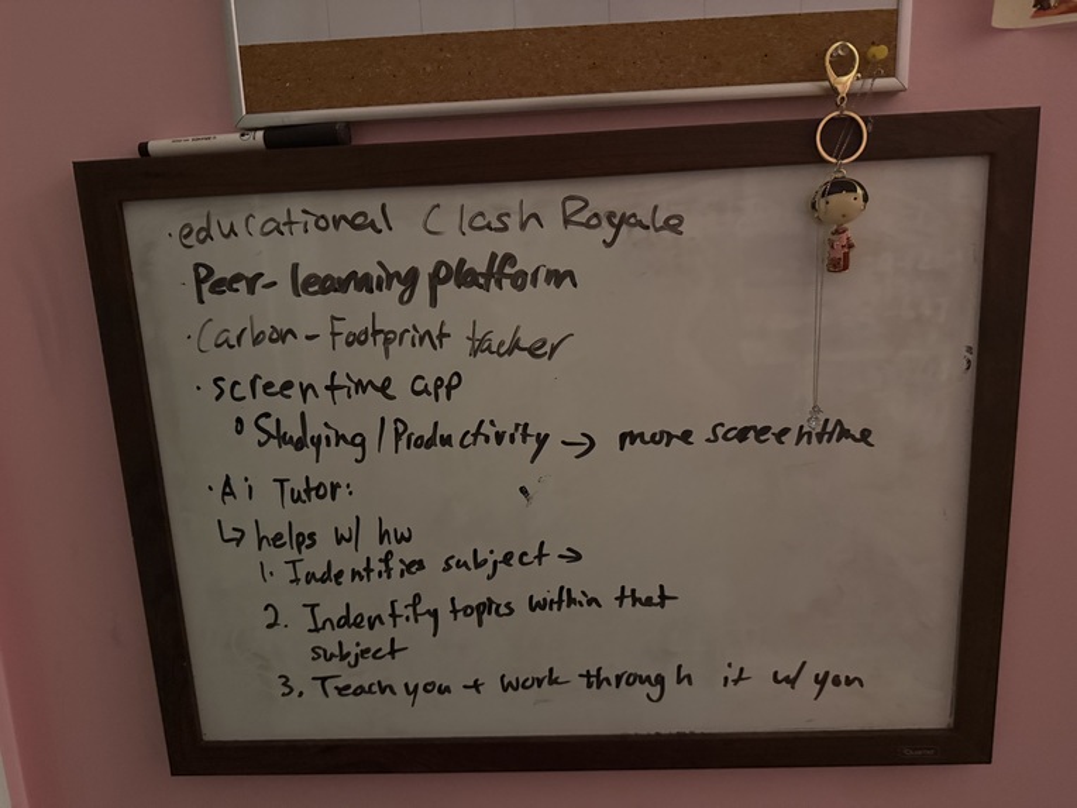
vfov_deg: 56.8
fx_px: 747
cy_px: 404
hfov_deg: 71.6
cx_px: 538
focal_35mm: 24
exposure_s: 1/30
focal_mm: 6.76
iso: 1250
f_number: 1.78
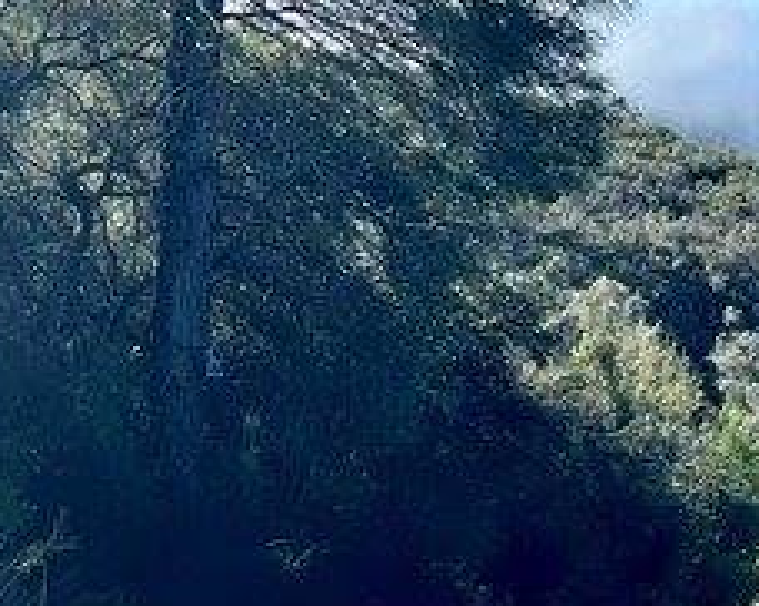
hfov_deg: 16.3
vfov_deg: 13.5
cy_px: 423
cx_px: 866
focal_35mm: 114
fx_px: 2559
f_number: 1.5
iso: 50
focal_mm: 5.7
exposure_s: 1/3257
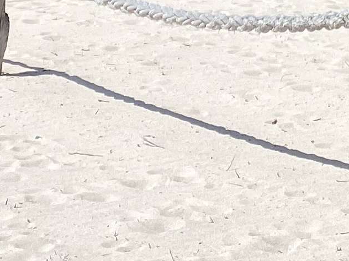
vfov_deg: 8.0
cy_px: -438
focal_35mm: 166
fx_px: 1674
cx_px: 597
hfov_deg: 11.2
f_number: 1.8
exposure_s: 1/5025
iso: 32
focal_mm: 4.25
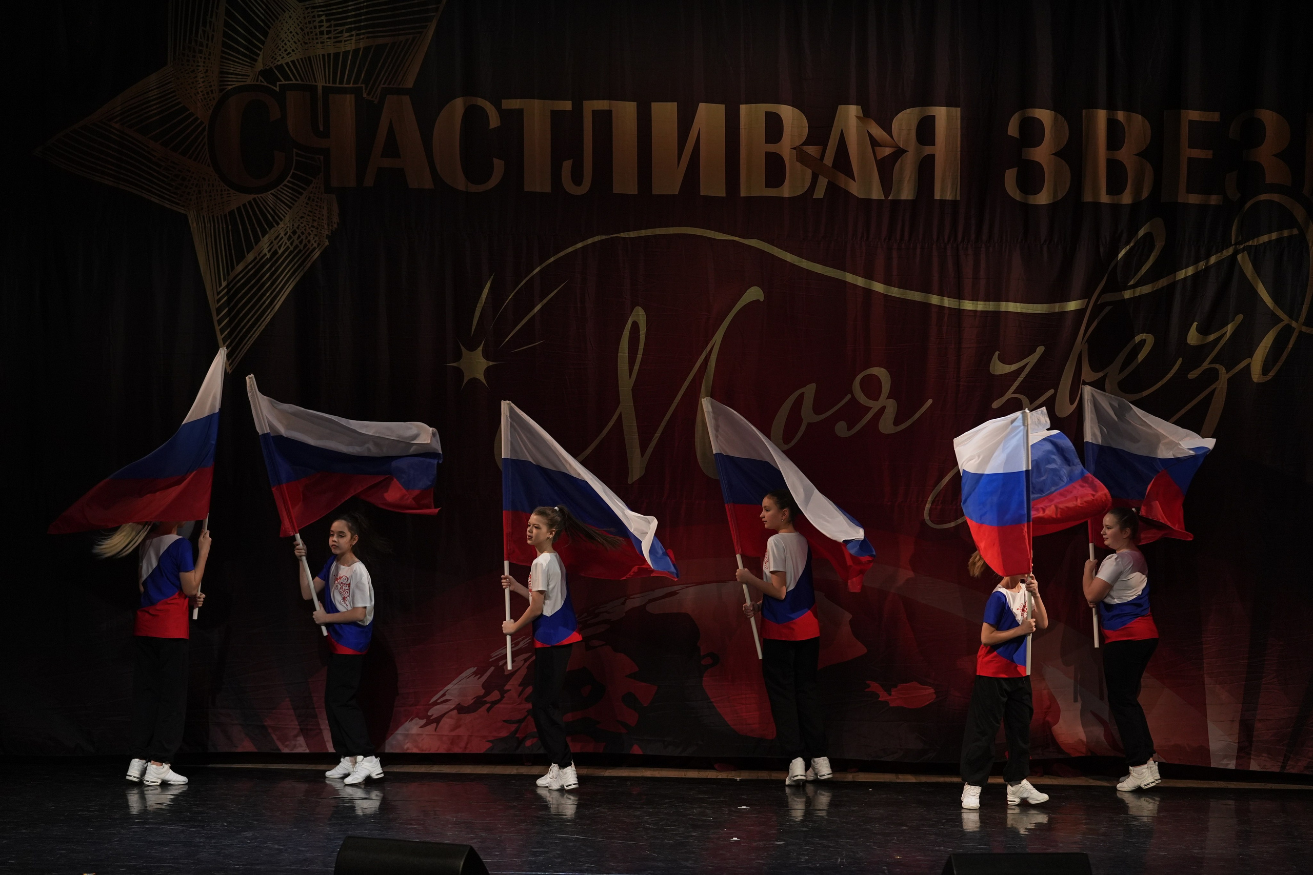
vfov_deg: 12.5
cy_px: 438
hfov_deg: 18.6
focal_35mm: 110
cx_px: 656
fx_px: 4012
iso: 1600
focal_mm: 110
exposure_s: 1/400
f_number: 2.8
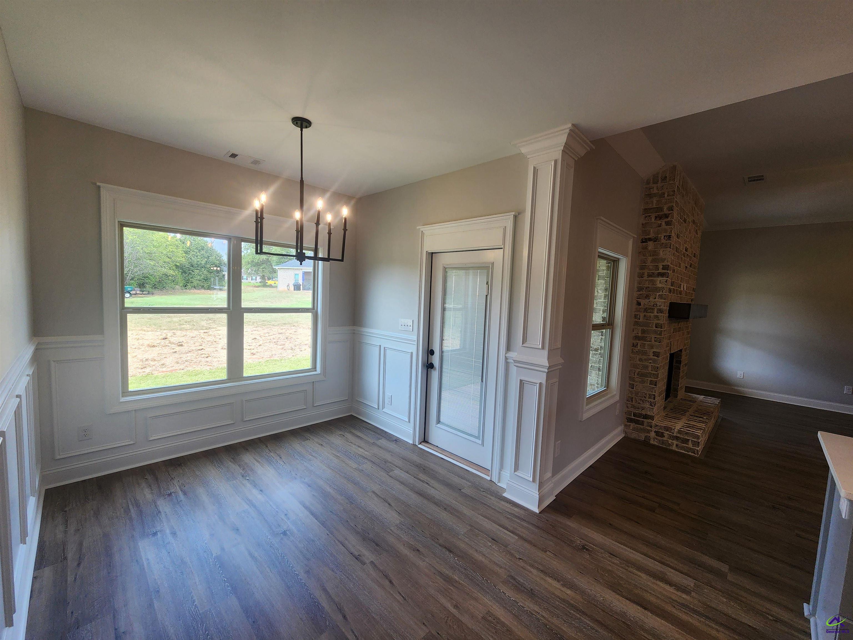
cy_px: 320
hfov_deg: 106.2
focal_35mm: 13
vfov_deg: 89.9
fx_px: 320
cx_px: 426
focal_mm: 2.2
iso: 64
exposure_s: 1/120
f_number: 2.2
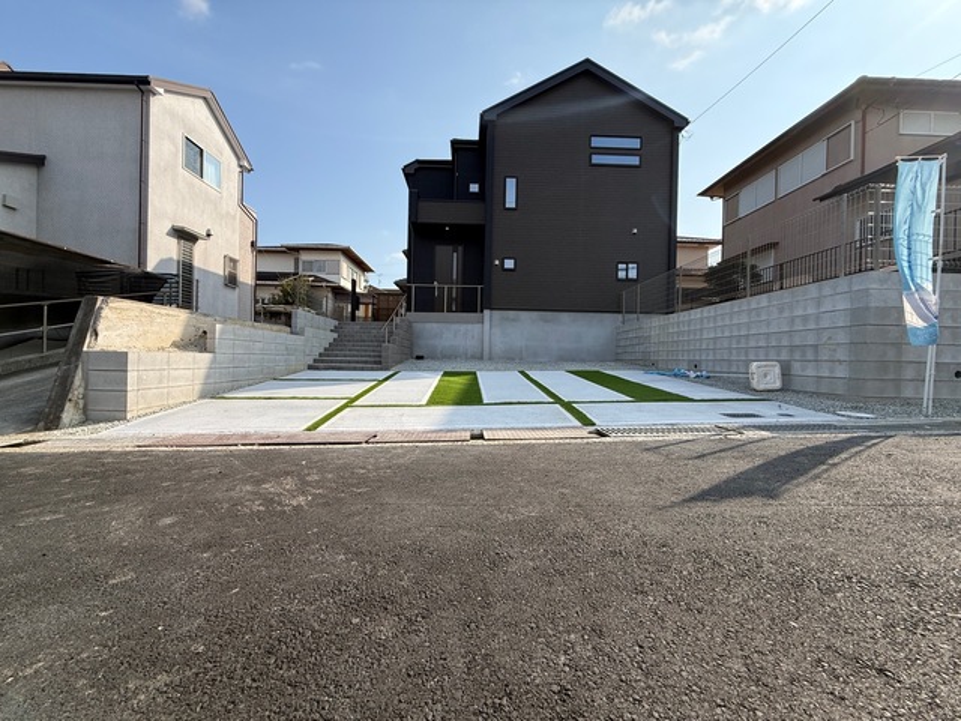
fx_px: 389
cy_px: 360
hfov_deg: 102.1
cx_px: 480
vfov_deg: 85.7
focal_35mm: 14
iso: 64
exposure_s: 1/2092
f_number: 2.2
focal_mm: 2.22
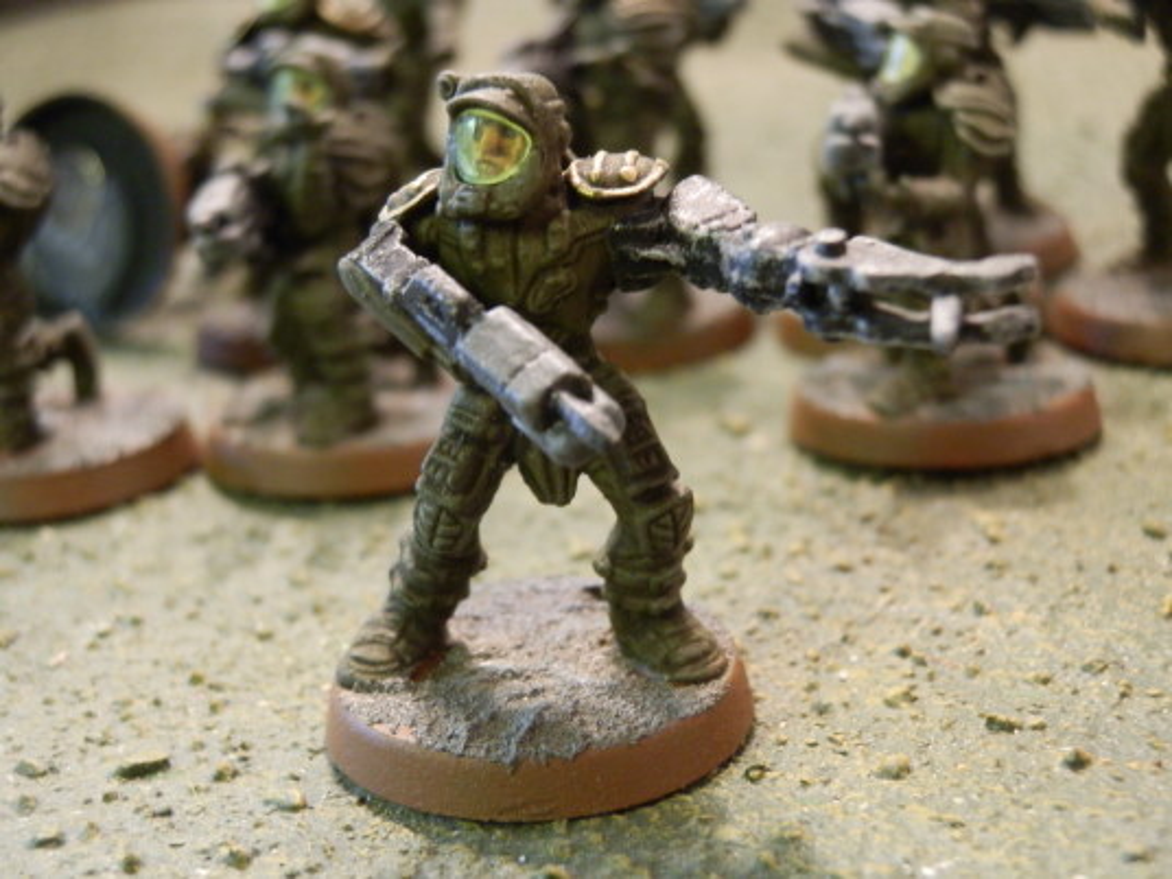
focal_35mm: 61
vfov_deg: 24.0
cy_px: 440
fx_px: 2065
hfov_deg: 31.7
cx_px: 586
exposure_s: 1/8
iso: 320
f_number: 3.7
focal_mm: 10.99
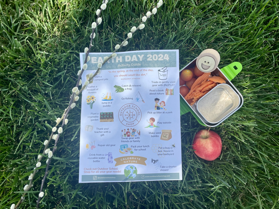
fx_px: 210
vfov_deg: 53.1
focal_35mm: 26
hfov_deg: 67.3
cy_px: 104
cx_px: 140
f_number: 1.6
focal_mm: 4.2
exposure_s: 1/2618
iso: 50
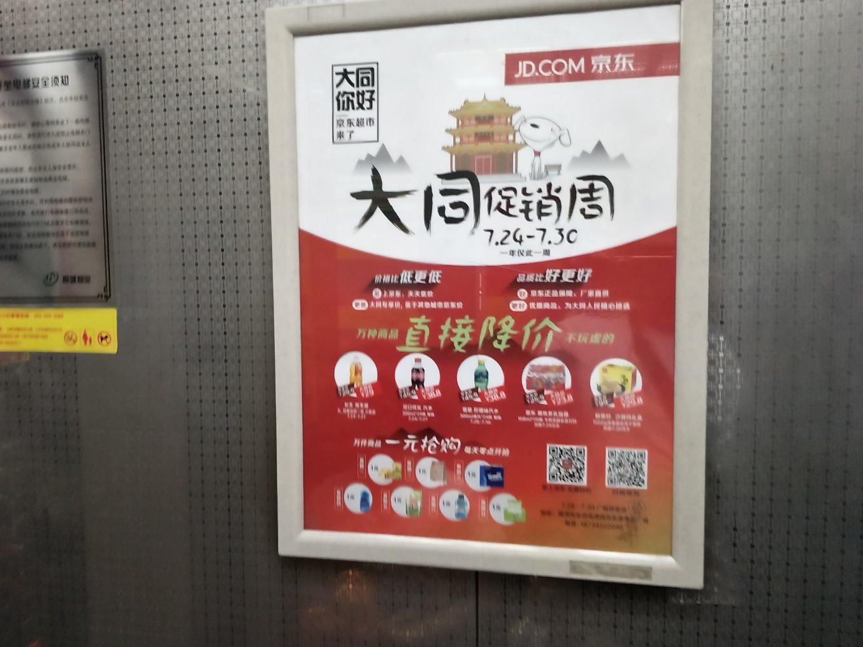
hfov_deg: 67.1
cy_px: 326
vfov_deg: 53.0
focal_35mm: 26
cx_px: 386
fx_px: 648
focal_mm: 3.79
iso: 415
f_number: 1.7
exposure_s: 1/17
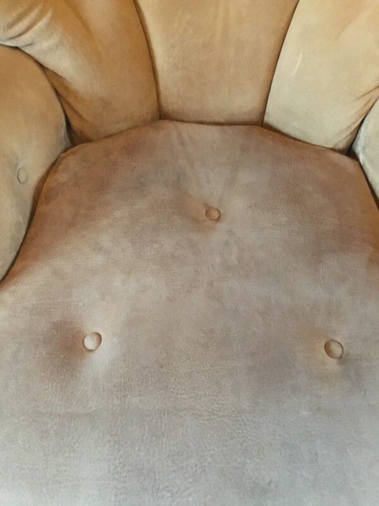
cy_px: 253
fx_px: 453
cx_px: 190
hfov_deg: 45.4
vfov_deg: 58.4
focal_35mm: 31
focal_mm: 3.3
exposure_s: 1/17
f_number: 2.4
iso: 640
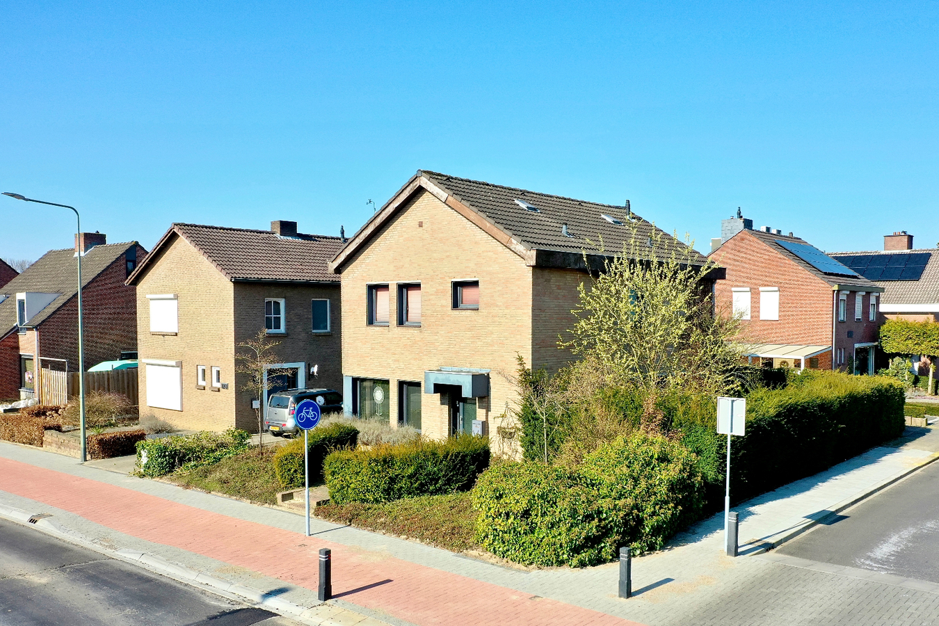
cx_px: 470
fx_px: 730
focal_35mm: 28
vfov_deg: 46.4
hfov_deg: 65.5
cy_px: 313
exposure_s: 1/320
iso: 100
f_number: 5.6
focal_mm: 10.26
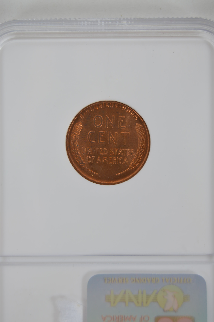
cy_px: 161
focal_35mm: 82
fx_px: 737
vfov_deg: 24.6
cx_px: 107
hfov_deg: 16.5
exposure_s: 1/80
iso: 100
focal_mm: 55
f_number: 5.6
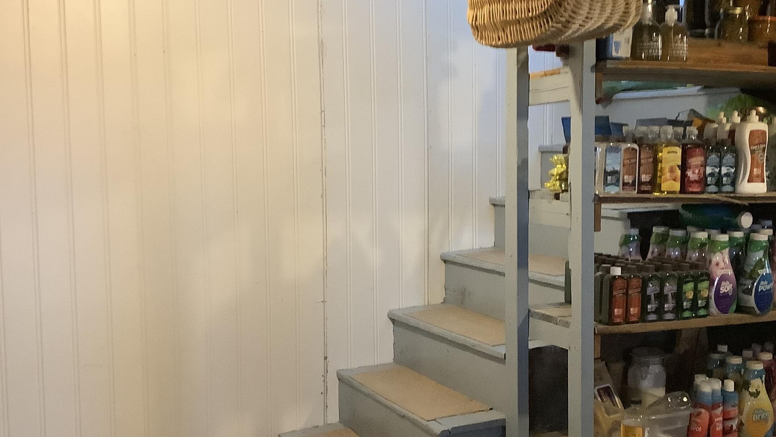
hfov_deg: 43.5
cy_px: 241
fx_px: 967
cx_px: 474
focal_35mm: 47
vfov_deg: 25.4
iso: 400
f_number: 2.4
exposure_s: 1/30
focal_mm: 3.3
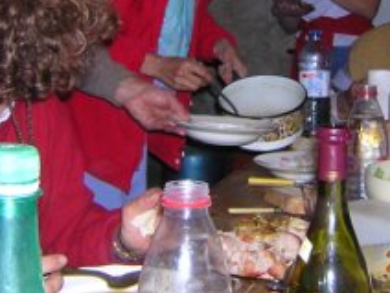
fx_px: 856
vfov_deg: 19.0
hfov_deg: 25.5
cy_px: 17
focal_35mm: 76
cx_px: 267
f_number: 2.6
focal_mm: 4.7
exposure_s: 1/60.1
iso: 154
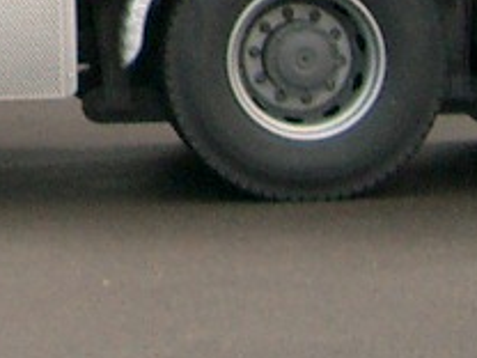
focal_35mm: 215
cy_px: -289
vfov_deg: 6.7
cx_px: -319
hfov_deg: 8.9
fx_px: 2963
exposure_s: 1/60
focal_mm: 5.8
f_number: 2.6
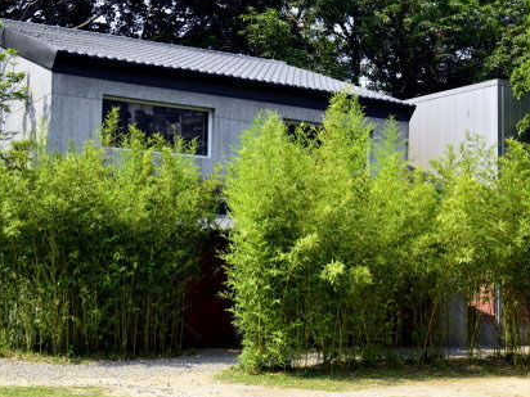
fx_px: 934
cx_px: 264
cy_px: 215
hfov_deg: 31.7
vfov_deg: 24.0
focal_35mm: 61
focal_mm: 34
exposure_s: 1/160
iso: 100
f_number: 7.1
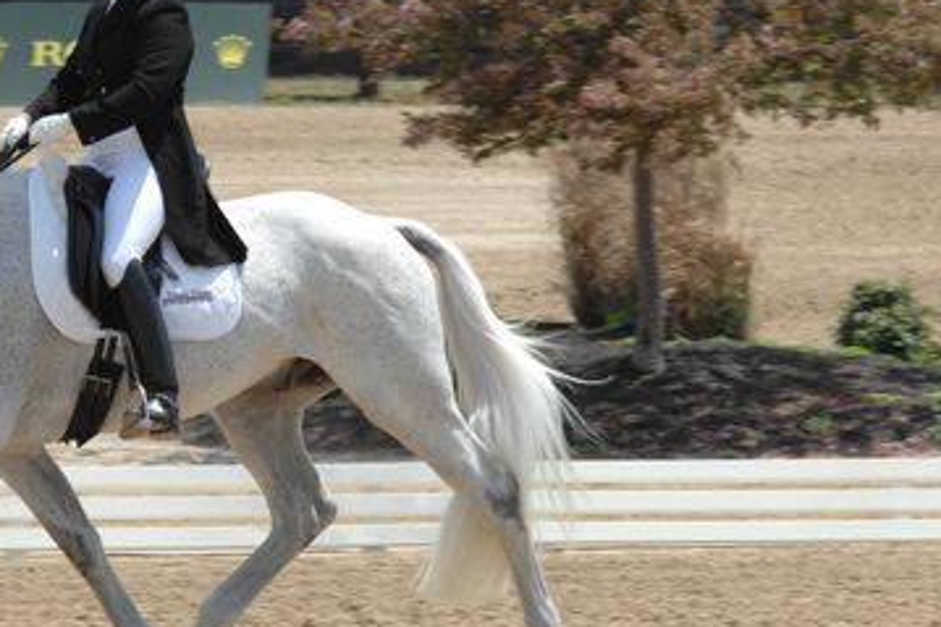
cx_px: 315
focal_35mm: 521
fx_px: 13609
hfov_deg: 4.0
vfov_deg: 2.6
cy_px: 316
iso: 200
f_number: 11
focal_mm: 195
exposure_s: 1/250
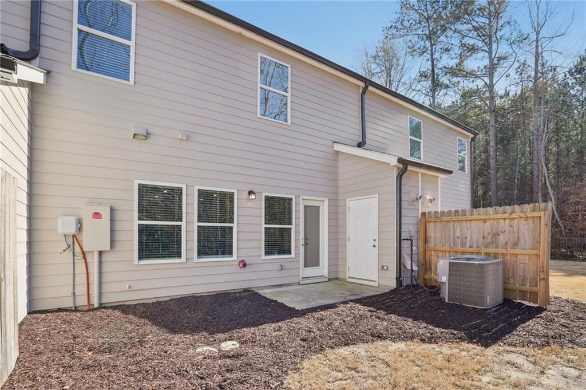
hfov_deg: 96.8
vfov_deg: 73.7
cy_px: 195
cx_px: 293
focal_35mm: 16
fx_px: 260
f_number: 8
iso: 100
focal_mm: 16
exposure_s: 1/40
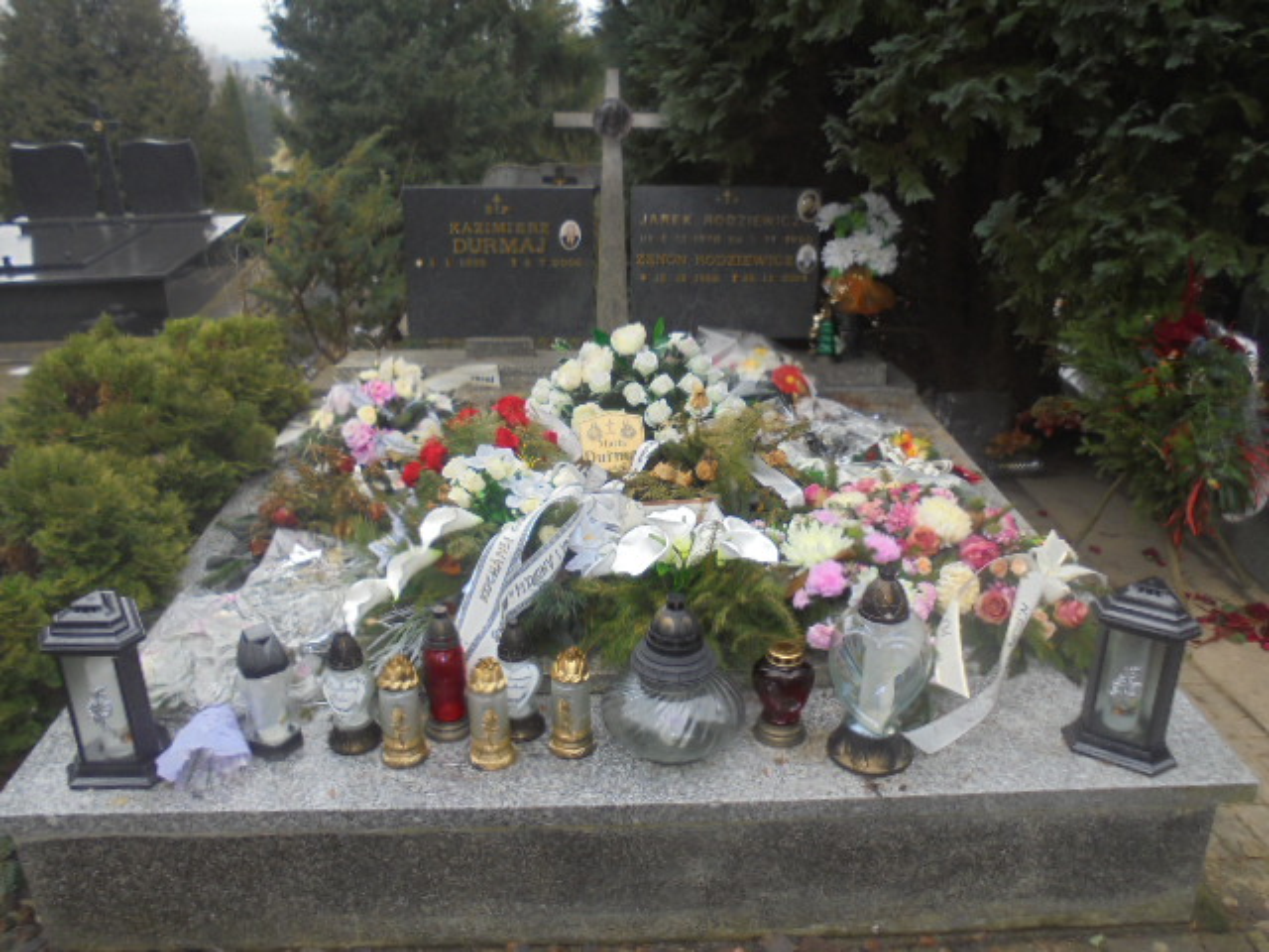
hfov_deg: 61.7
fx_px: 1063
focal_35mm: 29
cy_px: 476
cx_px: 634
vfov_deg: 48.2
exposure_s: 1/50
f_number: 3.7
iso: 100
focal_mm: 5.3
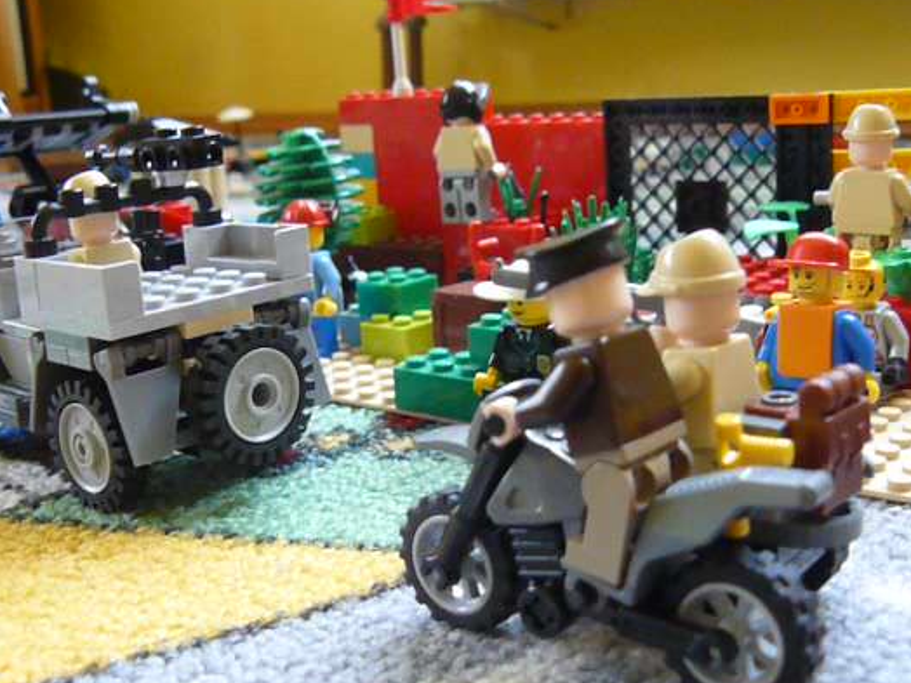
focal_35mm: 44
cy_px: 367
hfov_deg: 42.9
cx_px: 471
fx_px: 1158
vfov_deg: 32.9
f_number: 2.8
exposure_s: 1/30
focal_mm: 6
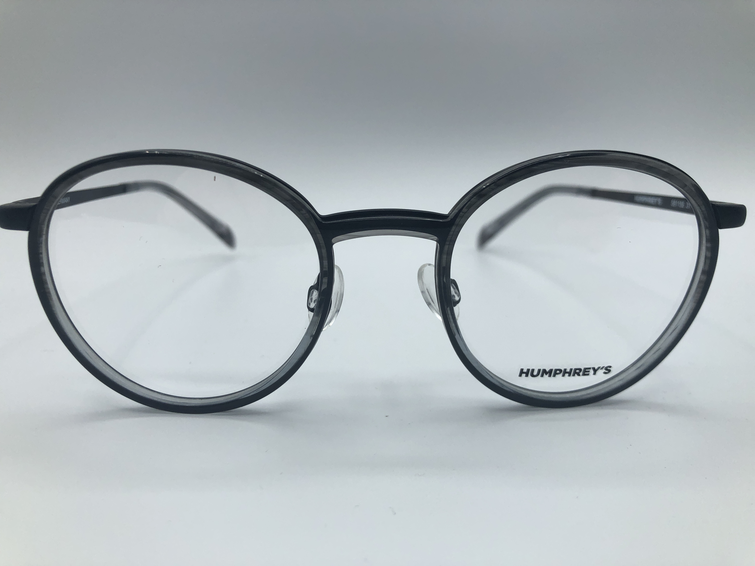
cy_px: 283
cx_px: 378
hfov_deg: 63.4
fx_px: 611
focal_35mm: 28
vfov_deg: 49.7
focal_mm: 4
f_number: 1.8
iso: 32
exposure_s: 1/1021
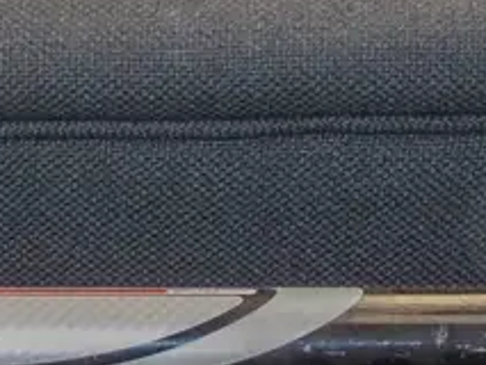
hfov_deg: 13.5
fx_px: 2023
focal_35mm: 144
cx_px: 2
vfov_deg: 9.9
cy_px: 623
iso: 2500
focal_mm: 15
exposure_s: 1/160
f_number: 5.6
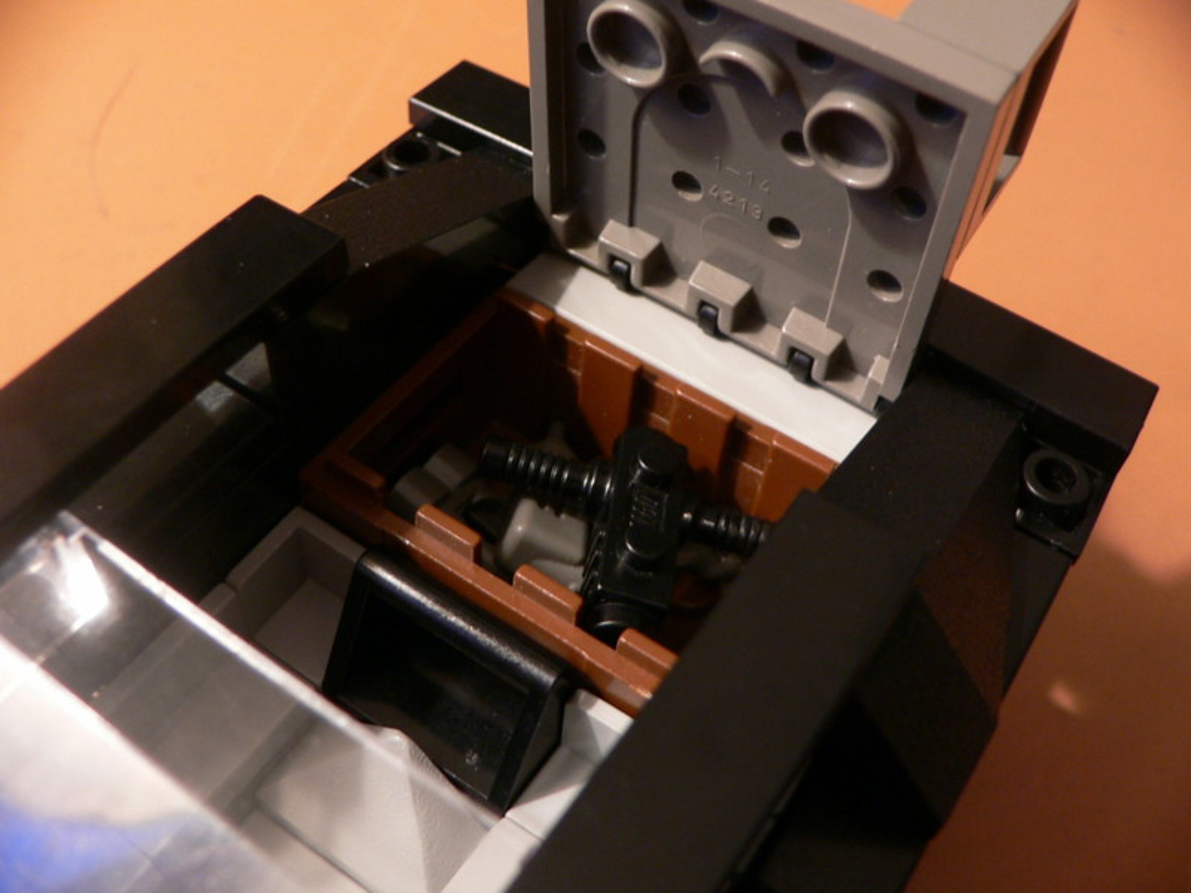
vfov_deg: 40.7
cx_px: 596
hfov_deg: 52.6
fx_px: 1204
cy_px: 446
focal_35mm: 35
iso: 100
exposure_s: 1/4
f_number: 2.8
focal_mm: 4.6
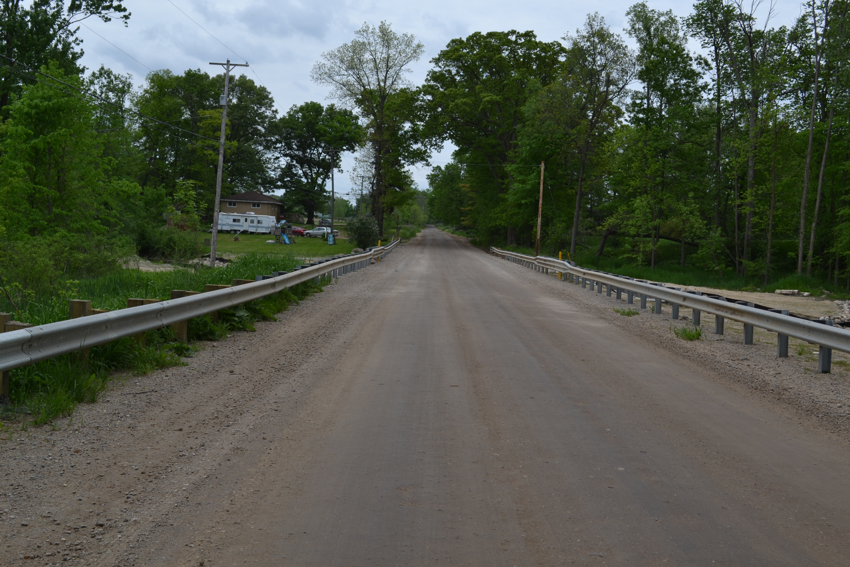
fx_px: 992
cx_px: 425
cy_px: 284
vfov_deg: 31.9
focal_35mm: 42
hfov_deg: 46.4
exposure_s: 1/250
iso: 100
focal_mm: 28
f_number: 8
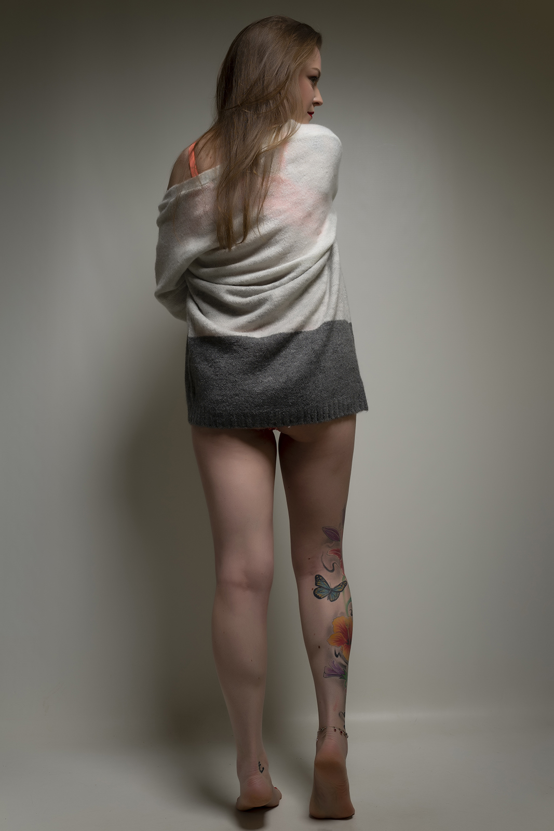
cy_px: 416
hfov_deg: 37.9
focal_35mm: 35
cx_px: 277
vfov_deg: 54.4
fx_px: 808
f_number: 5
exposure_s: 1/200
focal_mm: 35
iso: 50
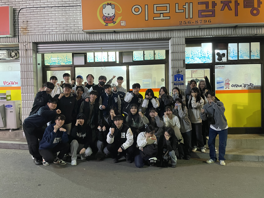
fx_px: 198
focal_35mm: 26
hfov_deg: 67.3
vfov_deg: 53.1
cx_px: 132
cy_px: 99
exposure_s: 1/30
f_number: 1.6
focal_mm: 4.2
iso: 800
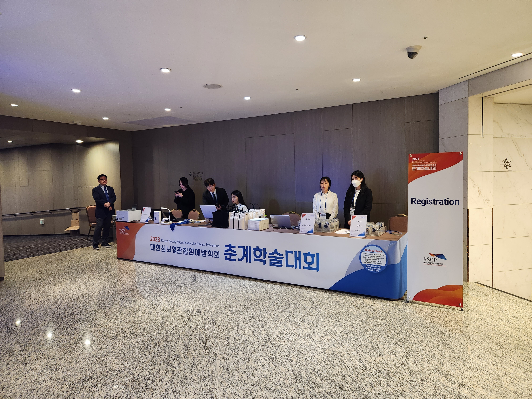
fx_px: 353
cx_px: 266
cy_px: 200
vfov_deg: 58.9
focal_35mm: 23
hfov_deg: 73.9
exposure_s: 1/120
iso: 320
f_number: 1.8
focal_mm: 5.4
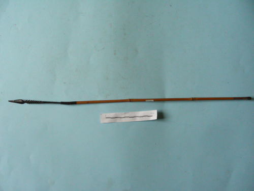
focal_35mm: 38
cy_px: 96
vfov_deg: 37.7
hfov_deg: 49.0
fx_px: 279
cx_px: 127
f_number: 3.5
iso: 400
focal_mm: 6.3
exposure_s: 1/75.7
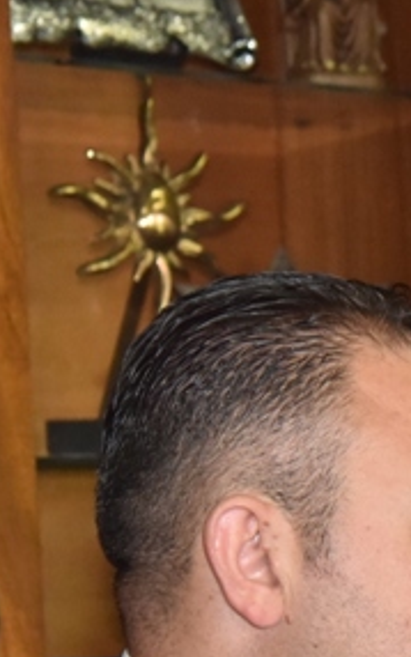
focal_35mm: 226
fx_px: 4046
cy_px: 697
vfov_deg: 9.2
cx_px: 861
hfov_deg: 5.7
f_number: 6.3
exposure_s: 1/200
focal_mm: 62
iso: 2500
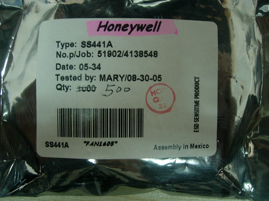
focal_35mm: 38
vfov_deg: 37.7
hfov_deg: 49.0
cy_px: 100
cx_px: 134
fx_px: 295
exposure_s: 1/16.4
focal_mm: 7.8
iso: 200
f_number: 2.8
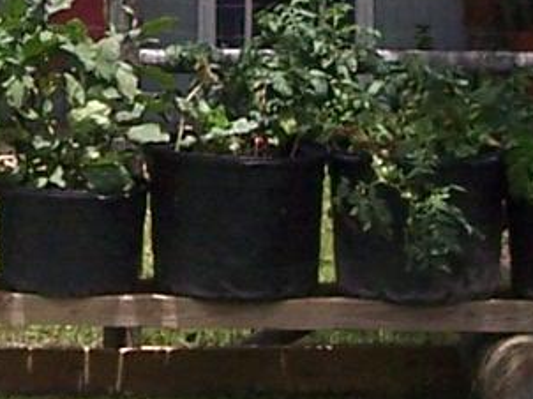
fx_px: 4585
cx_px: -9
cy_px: -443
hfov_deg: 6.6
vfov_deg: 4.9
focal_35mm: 298
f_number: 4
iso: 100
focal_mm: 8
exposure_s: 1/500
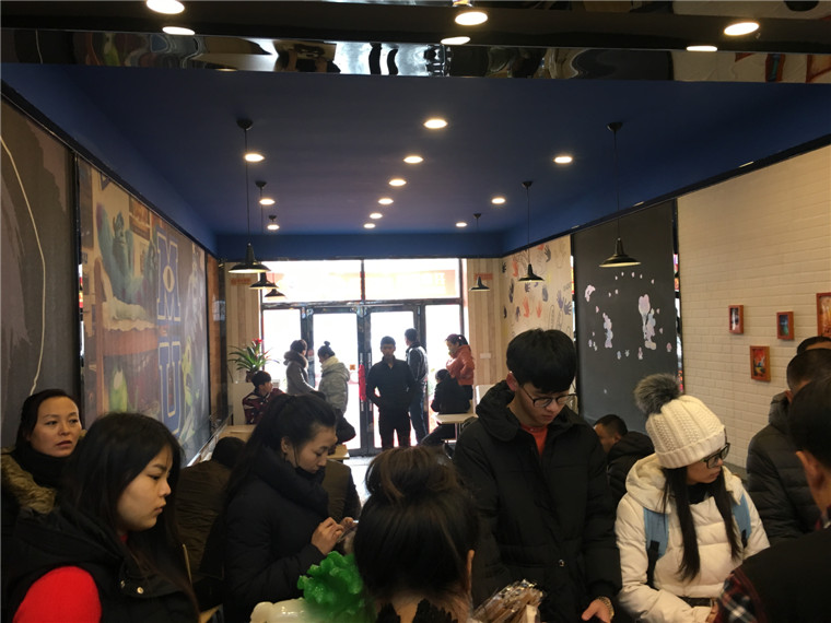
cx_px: 416
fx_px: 696
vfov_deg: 48.2
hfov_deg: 61.7
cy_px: 312
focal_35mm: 29
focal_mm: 4.15
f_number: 2.2
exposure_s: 1/33
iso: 125
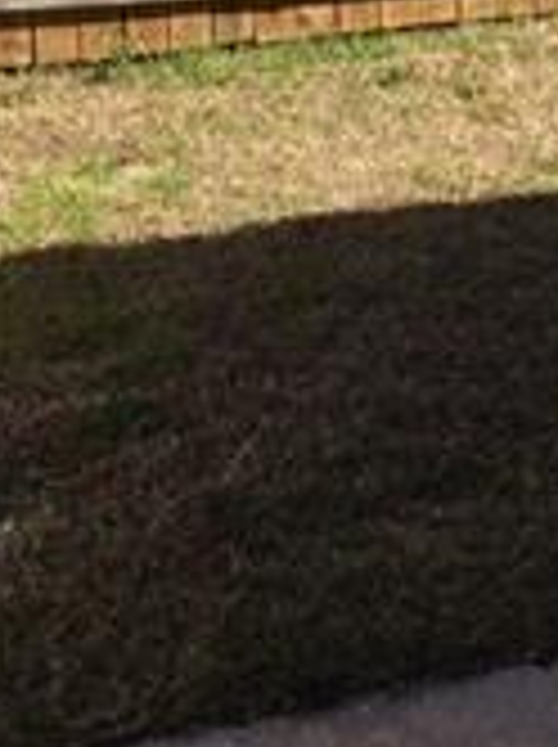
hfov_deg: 17.3
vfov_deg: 21.6
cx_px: 495
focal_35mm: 84
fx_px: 1810
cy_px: -153
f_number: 2.2
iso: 25
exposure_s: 1/1040
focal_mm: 4.15
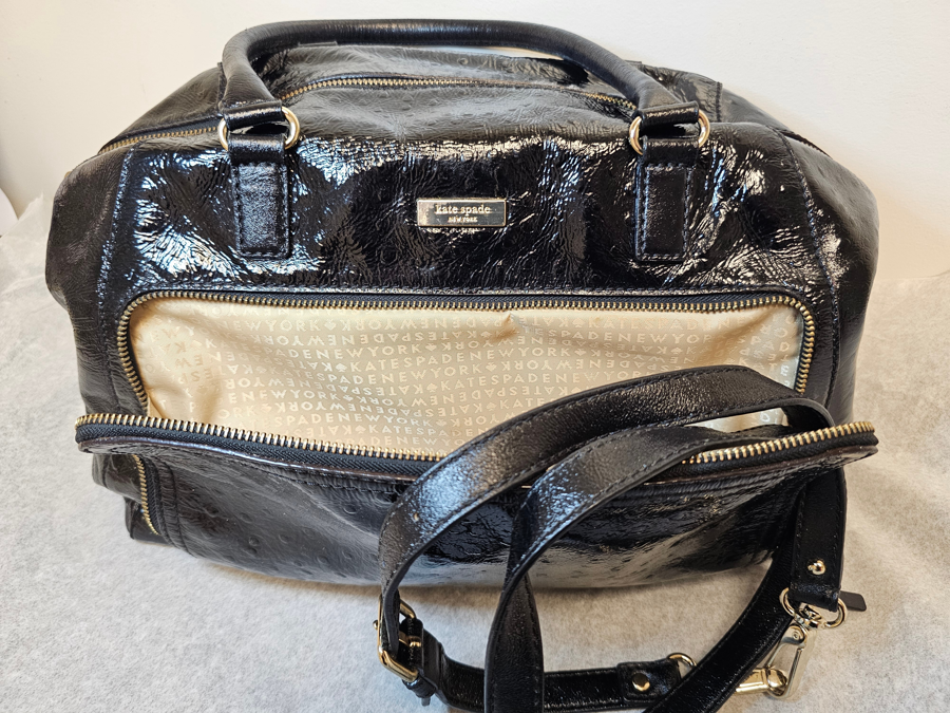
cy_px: 356
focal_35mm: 23
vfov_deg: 58.9
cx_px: 475
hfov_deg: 73.9
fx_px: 631
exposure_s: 1/120
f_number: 1.7
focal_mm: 6.3
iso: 400
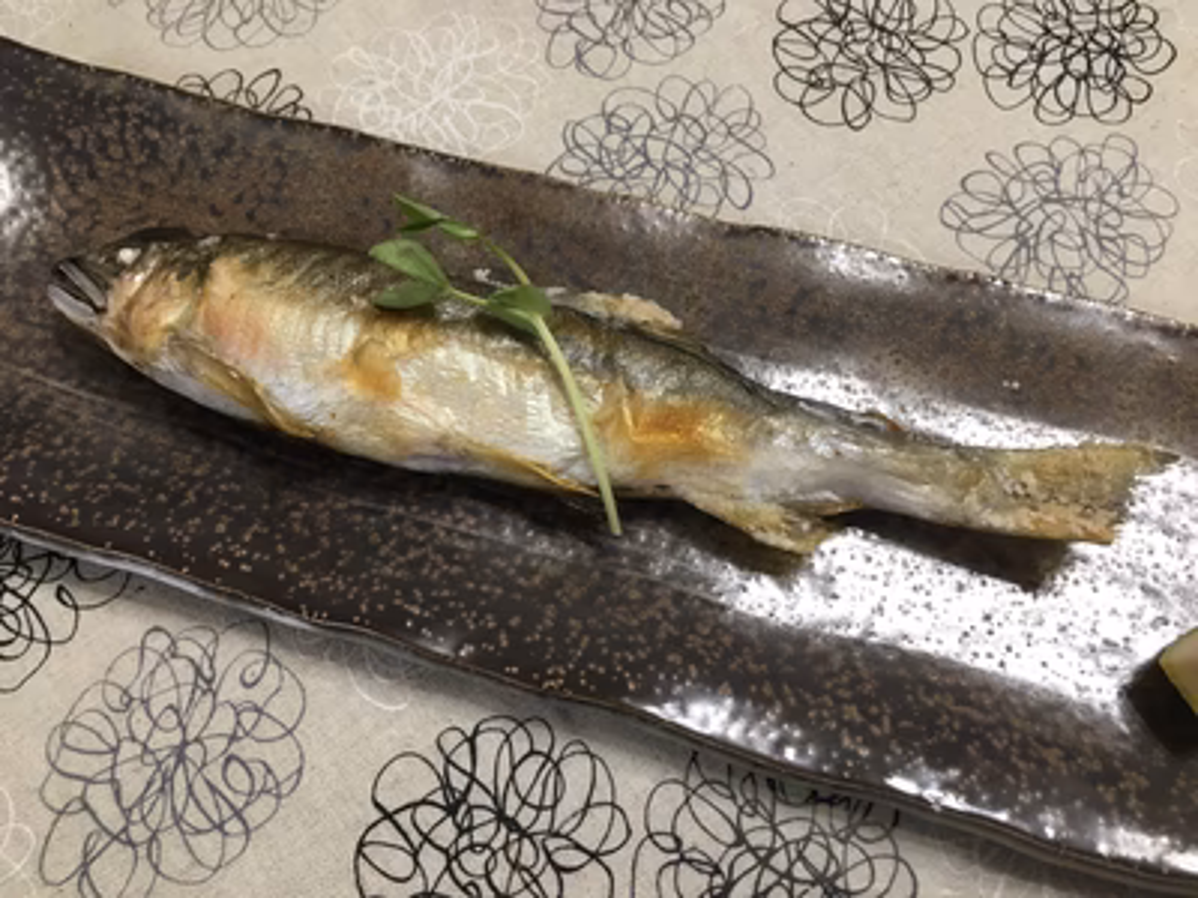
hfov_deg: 61.7
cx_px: 599
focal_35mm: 29
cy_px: 449
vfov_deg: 48.2
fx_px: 1004
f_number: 2.2
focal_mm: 4.15
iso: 80
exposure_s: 1/30
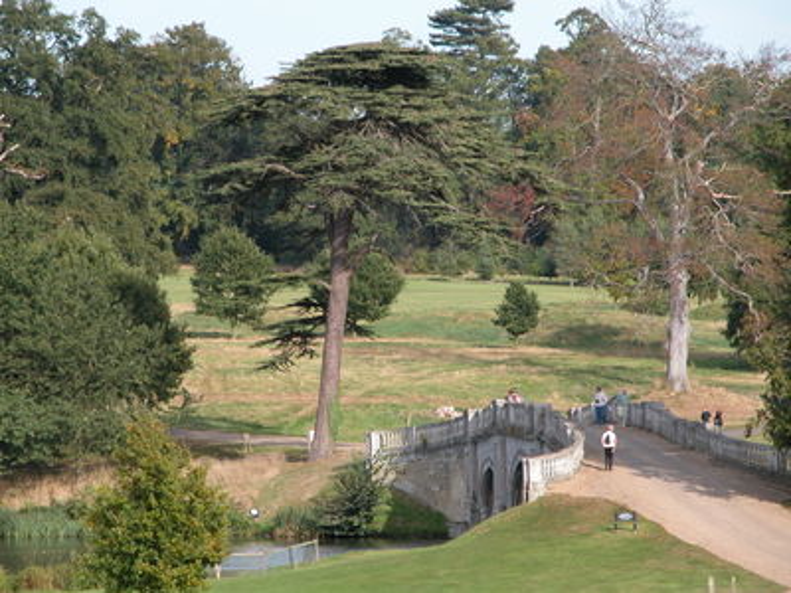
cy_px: 296
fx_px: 6010
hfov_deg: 7.5
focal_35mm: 263
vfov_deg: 5.7
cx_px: 396
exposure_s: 1/242
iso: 100
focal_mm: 67.7
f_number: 5.3
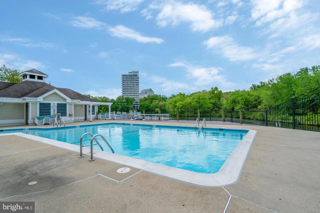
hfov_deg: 93.3
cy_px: 106
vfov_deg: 70.4
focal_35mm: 17
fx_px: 151
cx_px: 160
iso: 1000
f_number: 8
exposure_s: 1/2000
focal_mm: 17
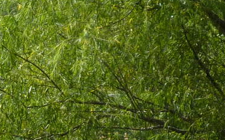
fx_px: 3628
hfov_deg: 3.5
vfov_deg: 2.2
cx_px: -66
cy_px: 113
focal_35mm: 592
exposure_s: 1/500
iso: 125
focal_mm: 21
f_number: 4.4
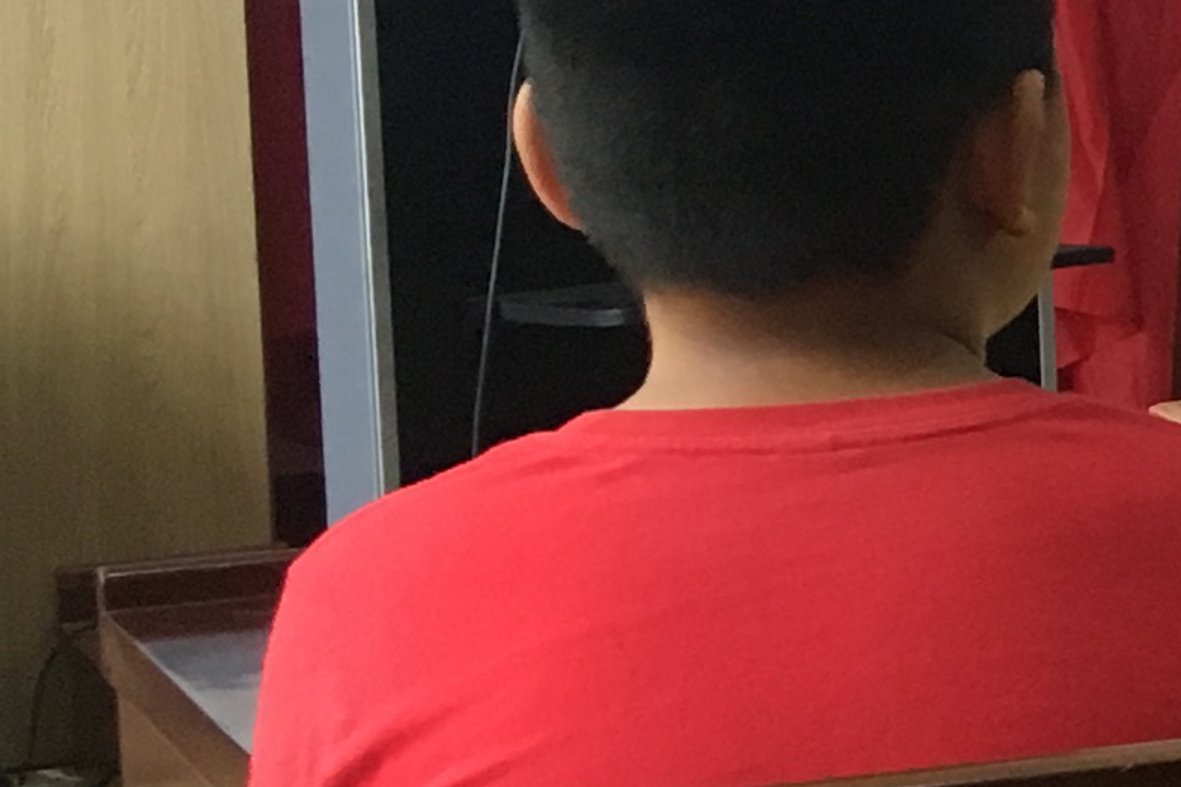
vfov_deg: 8.8
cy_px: 65
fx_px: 5083
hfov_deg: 10.8
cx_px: 3012
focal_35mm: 155
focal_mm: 4.15
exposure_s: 1/33
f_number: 2.2
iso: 125
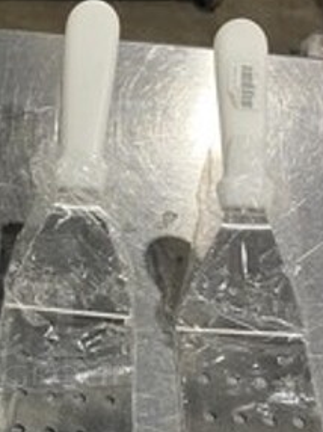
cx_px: -24
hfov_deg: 19.1
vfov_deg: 26.1
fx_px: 922
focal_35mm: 74
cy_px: 313
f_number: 1.8
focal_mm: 4.25
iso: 125
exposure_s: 1/92
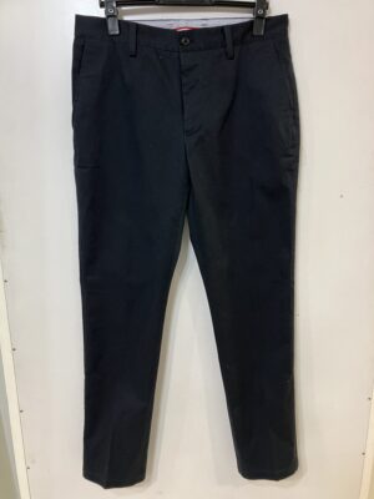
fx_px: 403
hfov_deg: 49.7
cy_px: 250
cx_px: 187
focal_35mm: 28
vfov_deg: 63.4
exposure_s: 1/50
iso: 125
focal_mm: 3.99
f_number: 1.8
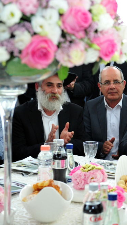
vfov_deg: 24.5
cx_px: 163
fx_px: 521
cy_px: 113
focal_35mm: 87
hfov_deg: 13.4
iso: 1250
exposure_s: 1/160
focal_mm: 55
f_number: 4
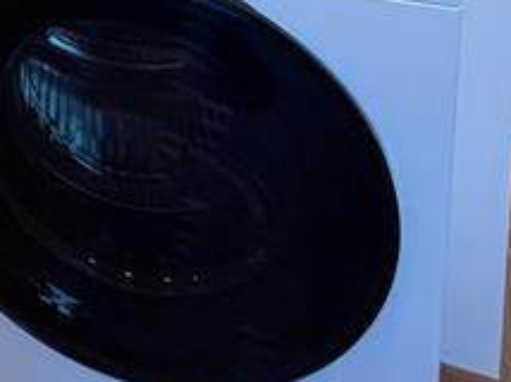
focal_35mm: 67
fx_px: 988
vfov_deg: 14.7
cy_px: -516
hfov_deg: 22.7
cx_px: -287
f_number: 2.2
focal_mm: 2.22
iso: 160
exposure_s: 1/120
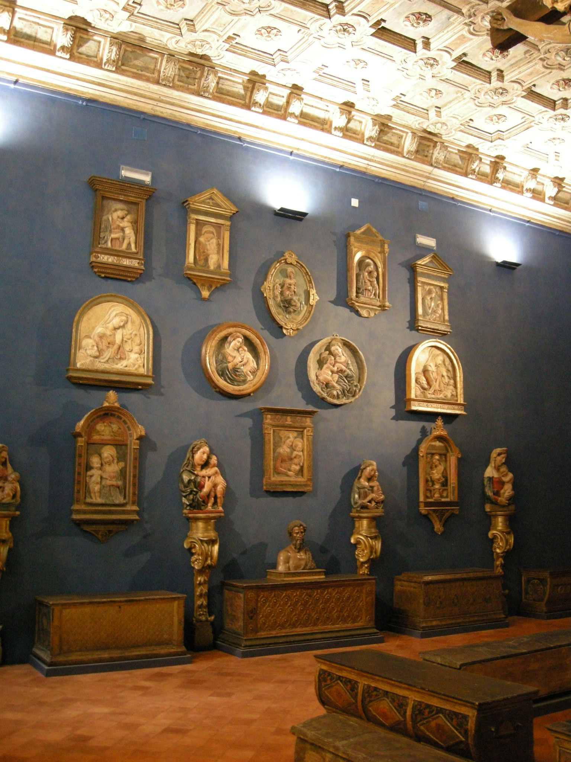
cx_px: 286
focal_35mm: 36
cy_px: 381
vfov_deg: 51.4
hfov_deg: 39.7
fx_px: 792
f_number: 2.7
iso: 400
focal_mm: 7.5
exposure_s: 1/9.4
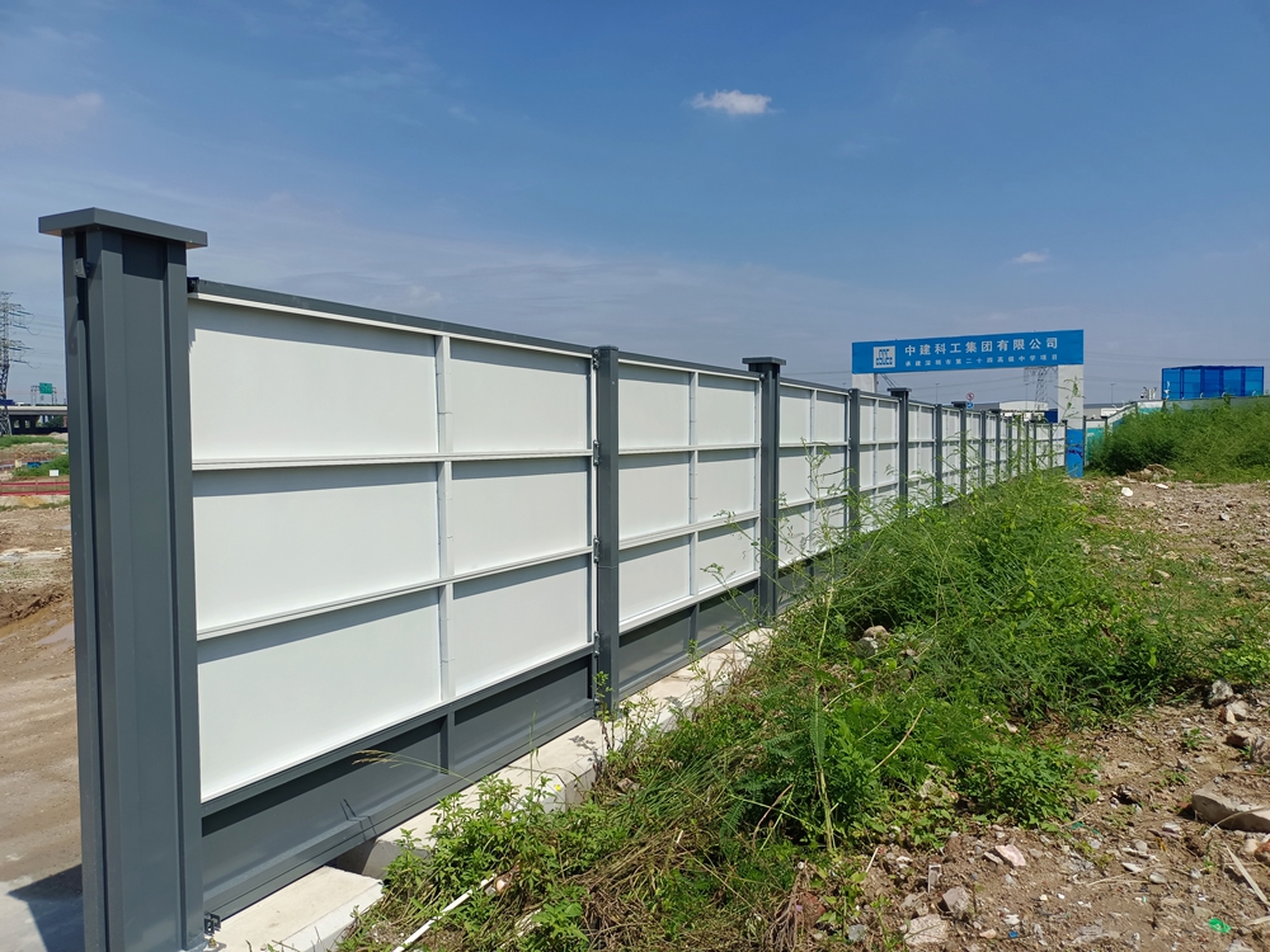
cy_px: 476
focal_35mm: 25
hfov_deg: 69.4
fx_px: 917
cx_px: 635
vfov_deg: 54.9
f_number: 1.79
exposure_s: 1/973
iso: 100
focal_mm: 4.71
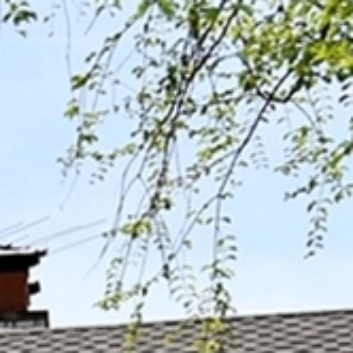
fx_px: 1582
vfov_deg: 11.2
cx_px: -417
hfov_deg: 11.2
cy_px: 770
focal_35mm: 137
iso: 100
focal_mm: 11
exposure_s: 1/200
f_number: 10
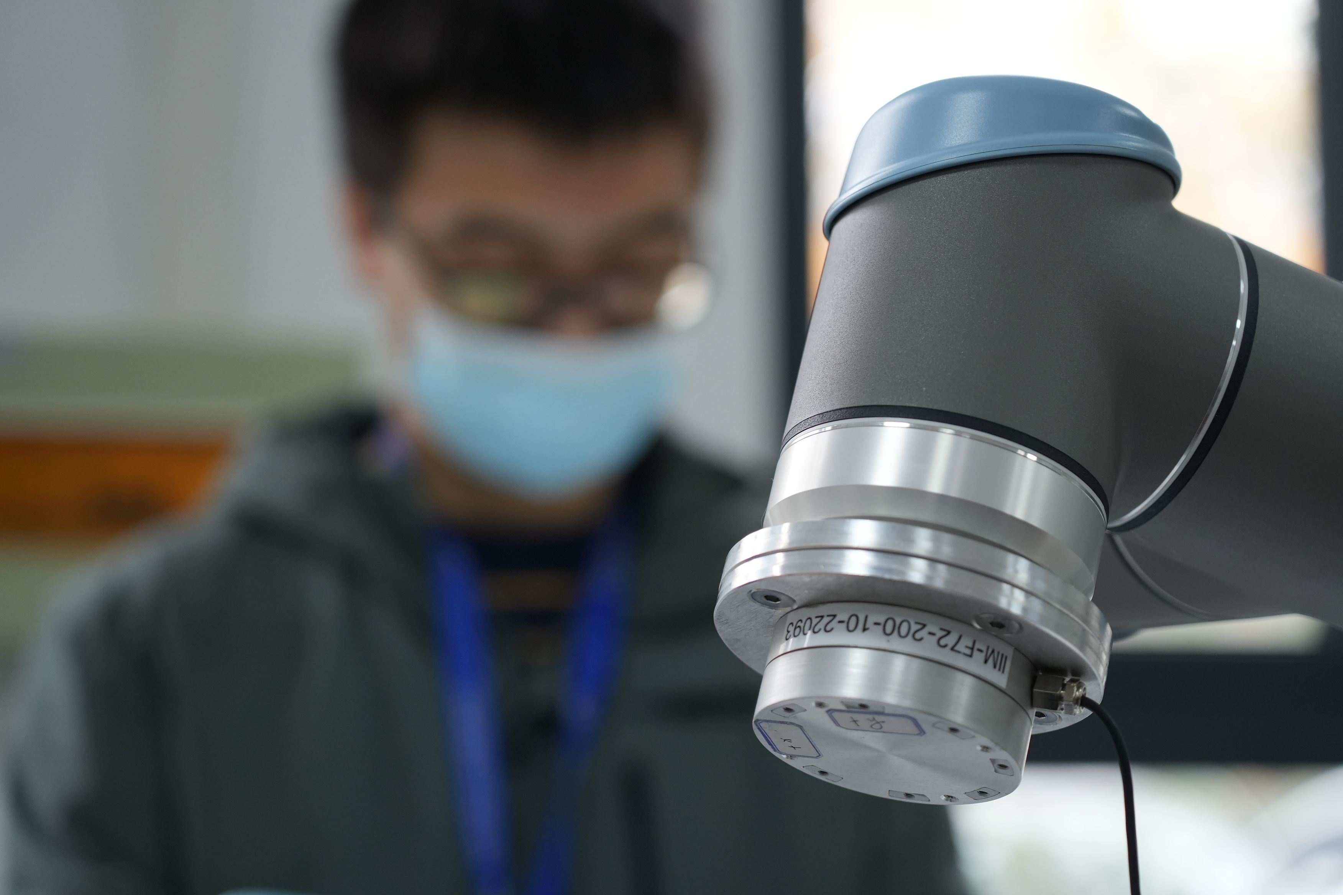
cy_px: 448
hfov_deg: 19.5
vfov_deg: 13.0
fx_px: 3917
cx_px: 672
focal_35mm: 105
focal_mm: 105
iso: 1600
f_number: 4
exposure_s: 1/160
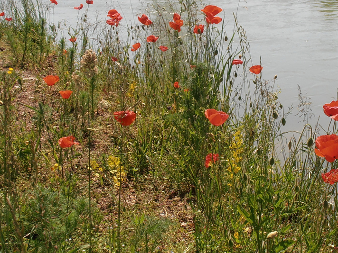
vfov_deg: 16.6
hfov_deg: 21.9
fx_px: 869
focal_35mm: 89
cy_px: 88
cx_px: 236
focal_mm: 7.87
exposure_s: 1/160
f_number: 11
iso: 80
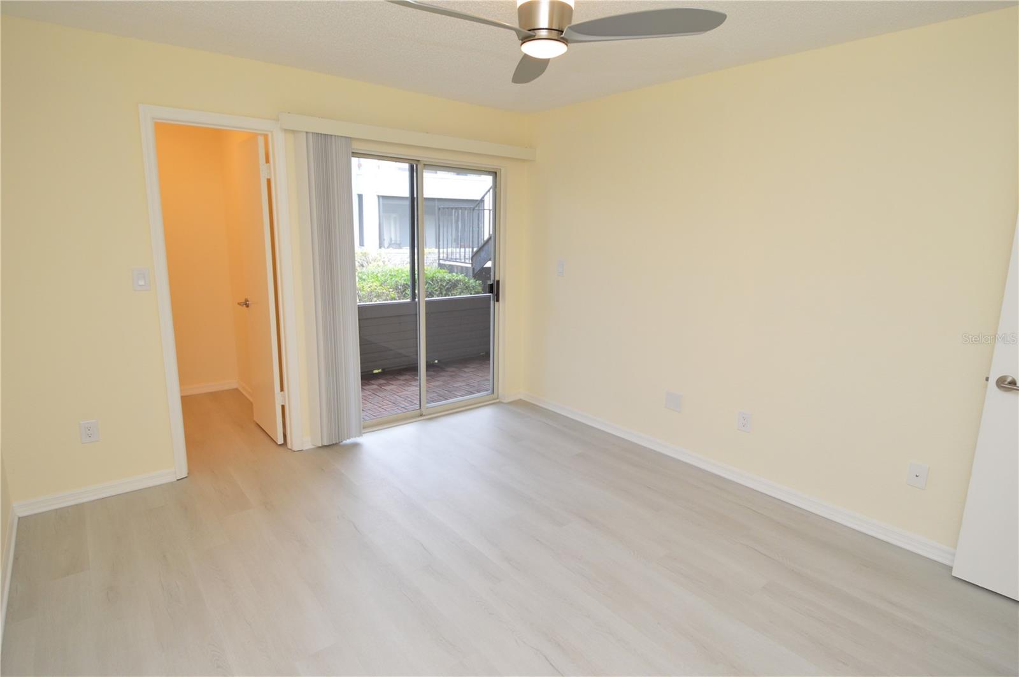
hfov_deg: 90.1
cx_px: 510
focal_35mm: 18
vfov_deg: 67.3
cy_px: 338
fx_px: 509
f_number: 4.5
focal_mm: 12
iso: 400
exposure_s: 1/100
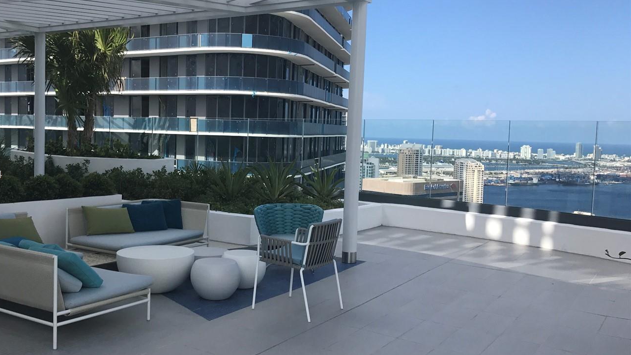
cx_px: 238
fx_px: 636
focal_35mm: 38
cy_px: 176
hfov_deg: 52.3
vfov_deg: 31.2
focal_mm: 3.99
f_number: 1.8
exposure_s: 1/2179
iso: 20
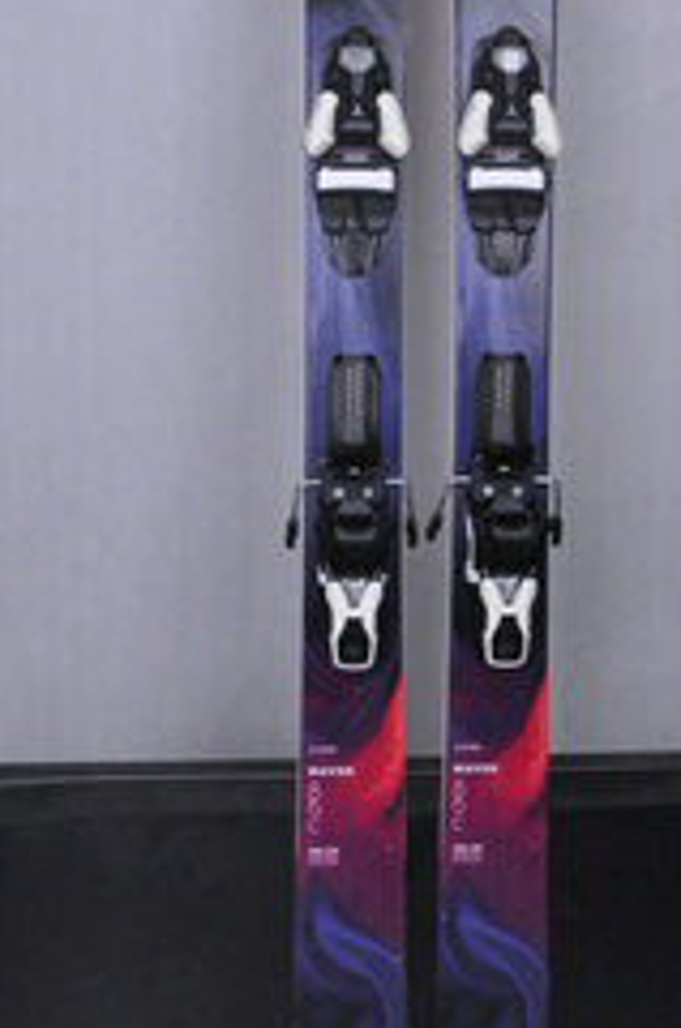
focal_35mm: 62
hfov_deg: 21.8
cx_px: 430
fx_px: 1767
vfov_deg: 31.7
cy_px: 223
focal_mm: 22
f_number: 9.5
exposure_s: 1/125
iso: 3200
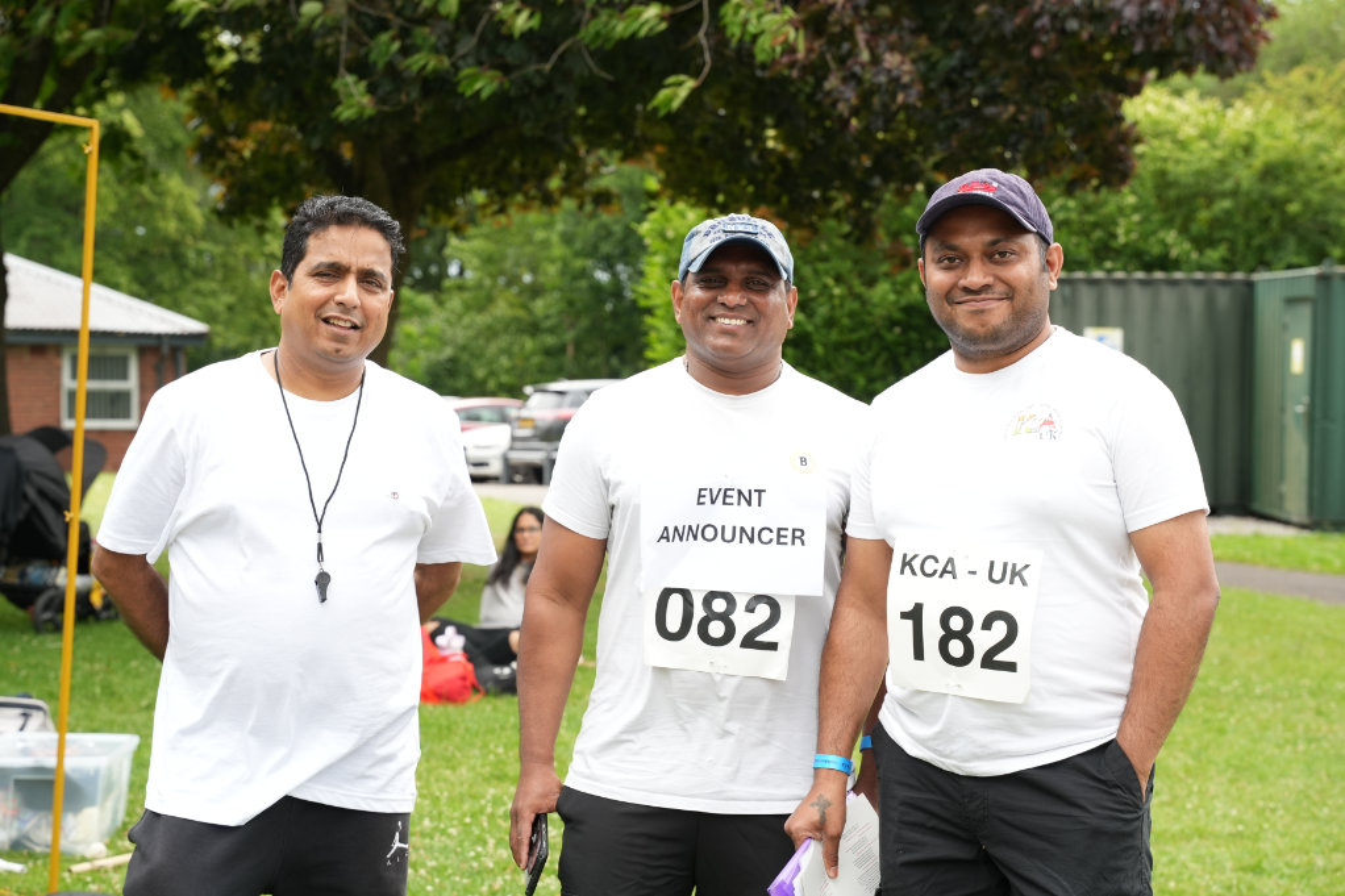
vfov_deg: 19.5
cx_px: 672
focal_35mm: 70
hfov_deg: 28.8
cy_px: 448
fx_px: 2615
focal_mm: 70
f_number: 5.6
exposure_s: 1/200
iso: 400
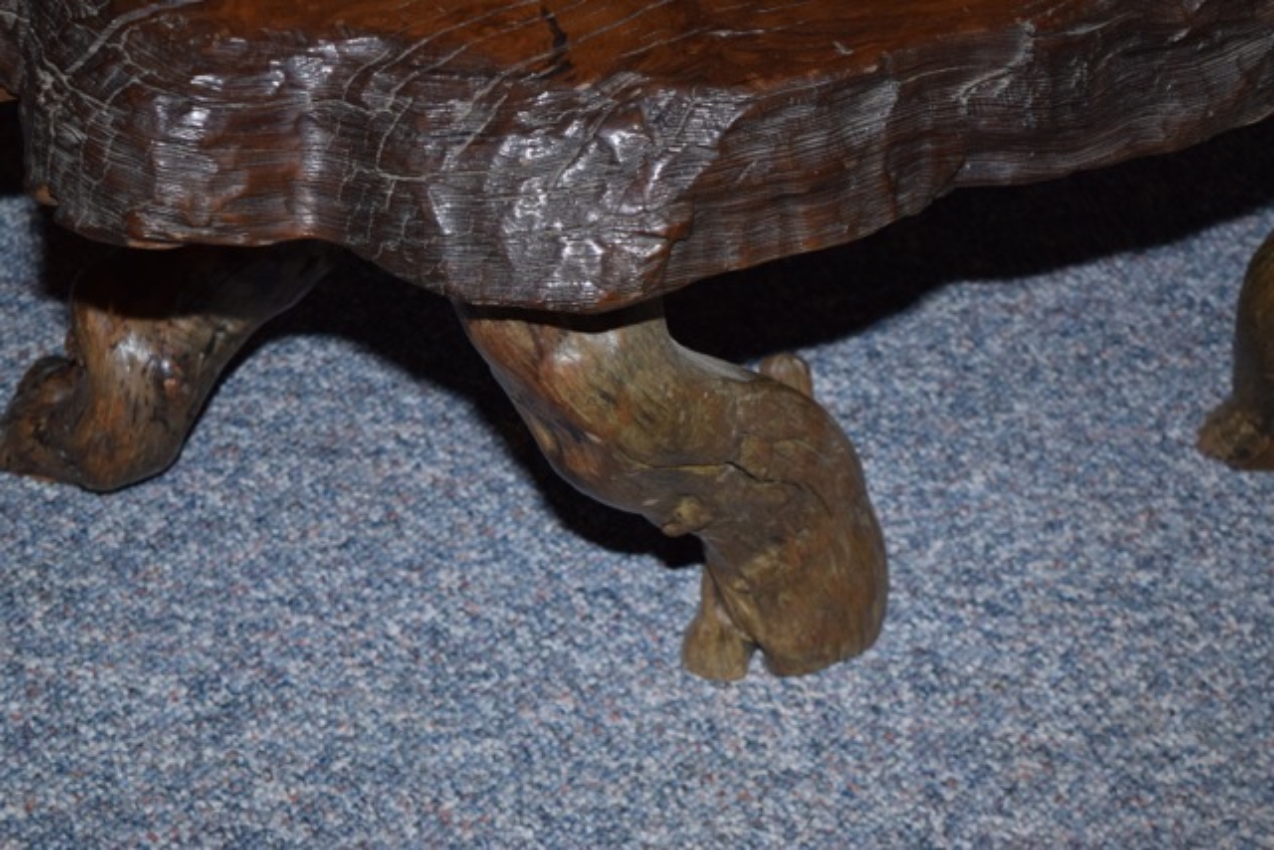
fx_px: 2920
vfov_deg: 16.6
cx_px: 637
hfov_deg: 24.6
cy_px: 425
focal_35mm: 82
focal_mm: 55
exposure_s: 1/125
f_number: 5.6
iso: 800
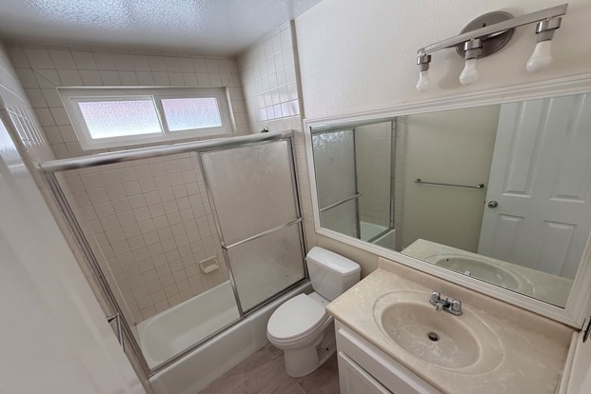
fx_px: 246
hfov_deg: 100.4
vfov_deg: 77.0
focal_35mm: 15
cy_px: 220
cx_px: 303
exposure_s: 1/99
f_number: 2.2
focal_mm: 2.22
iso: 250
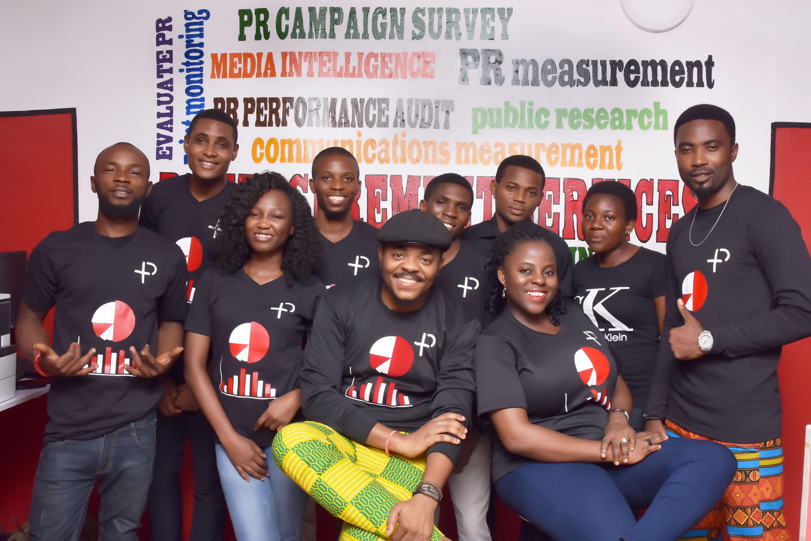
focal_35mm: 36
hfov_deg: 53.1
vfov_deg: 36.9
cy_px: 270
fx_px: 811
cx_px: 406
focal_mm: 24
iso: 500
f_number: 8
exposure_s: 1/320
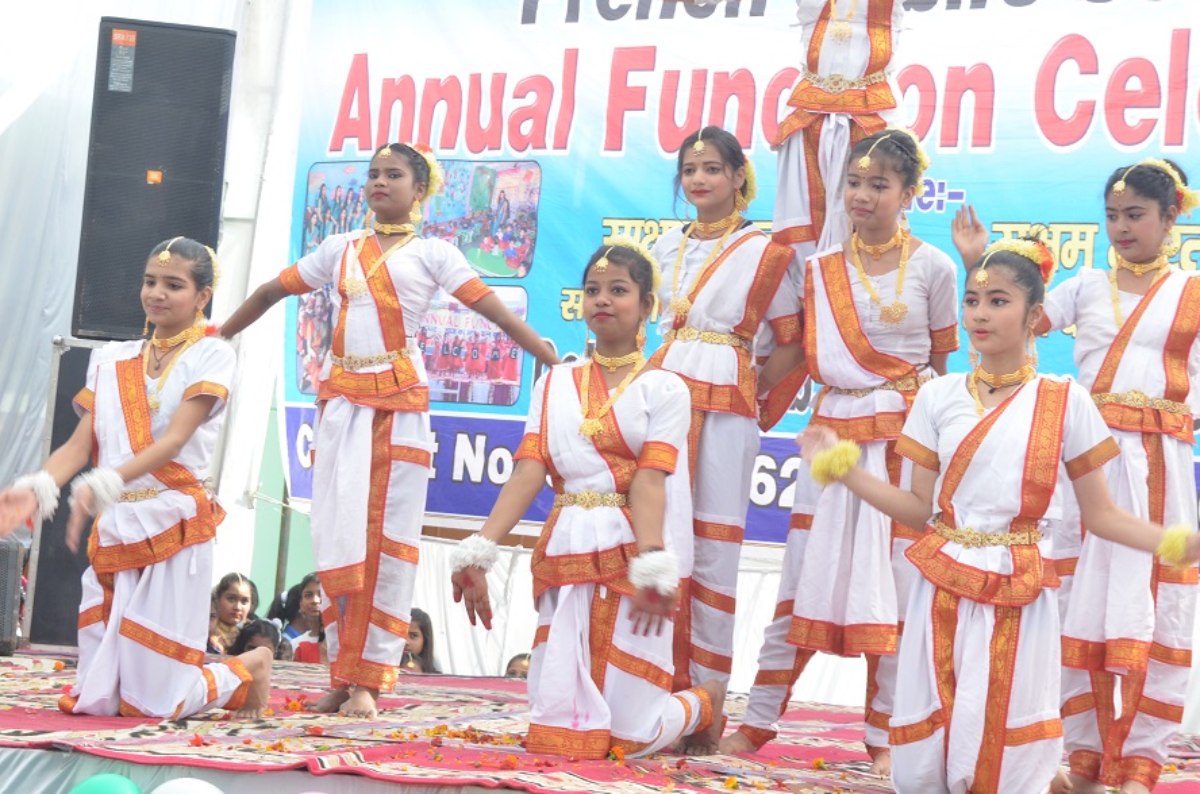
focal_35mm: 77
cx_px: 676
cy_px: 288
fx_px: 2561
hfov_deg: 26.3
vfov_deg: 17.6
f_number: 9
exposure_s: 1/125
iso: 320
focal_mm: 38
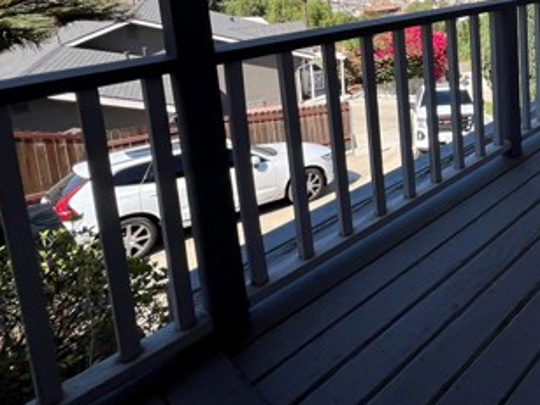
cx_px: 538
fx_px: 421
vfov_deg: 44.0
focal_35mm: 27
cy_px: 2
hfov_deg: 52.2
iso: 32
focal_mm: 1.57
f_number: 1.8
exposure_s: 1/1206
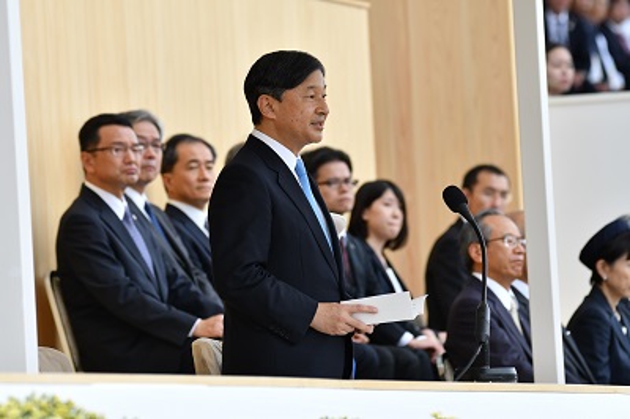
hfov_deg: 5.3
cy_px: 210
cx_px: 315
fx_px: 6819
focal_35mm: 390
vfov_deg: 3.5
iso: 1000
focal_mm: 260
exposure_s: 1/640
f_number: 6.3
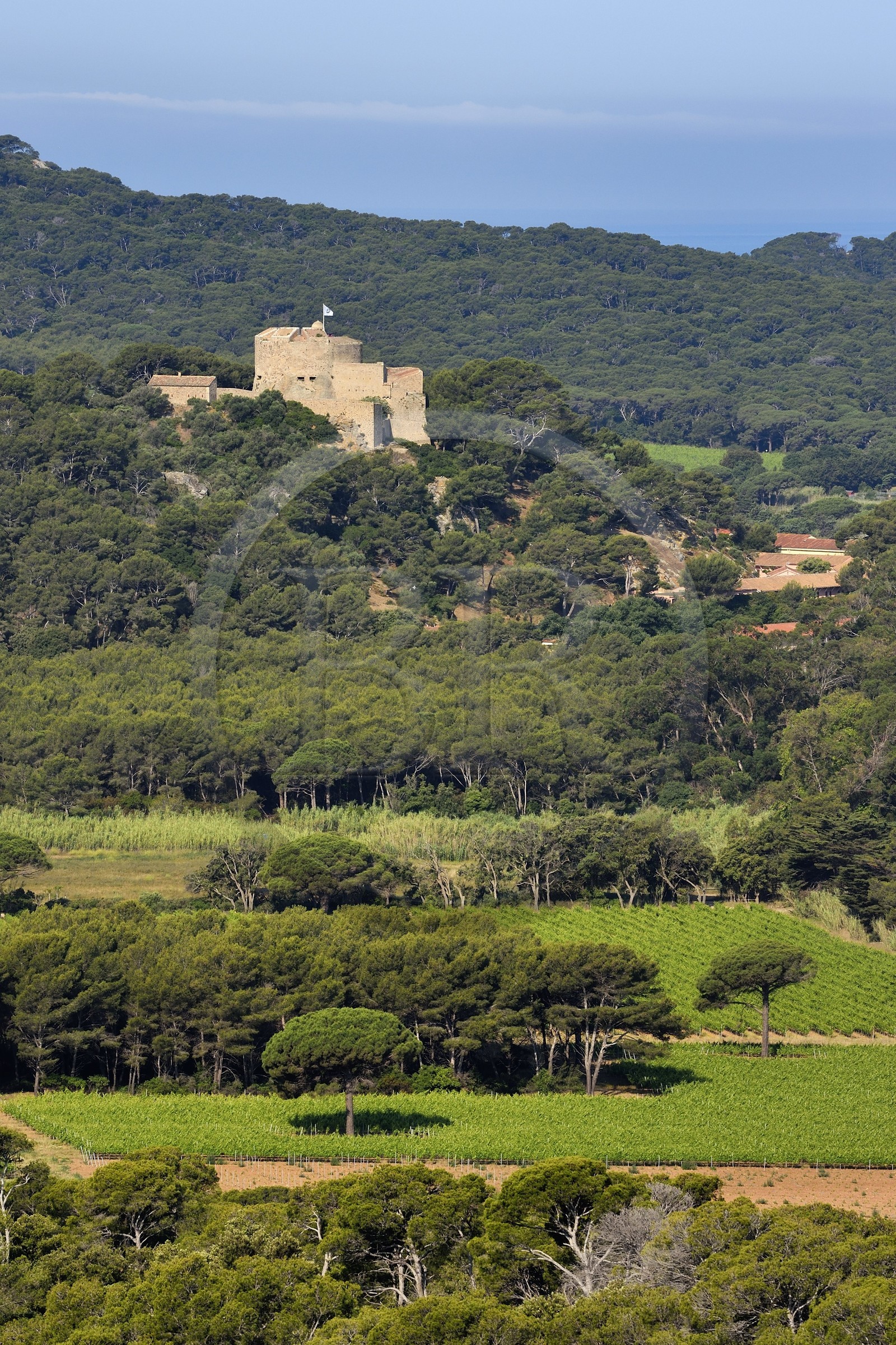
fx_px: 7468
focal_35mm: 200
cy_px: 672
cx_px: 448
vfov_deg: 10.3
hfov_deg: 6.9
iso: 320
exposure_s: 1/1000
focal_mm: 200
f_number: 9
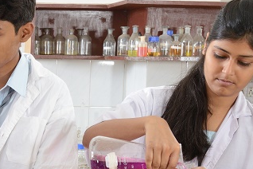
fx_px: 822
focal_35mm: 117
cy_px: 161
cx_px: -78
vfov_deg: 11.6
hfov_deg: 16.5
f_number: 8
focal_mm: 38
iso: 400
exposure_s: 1/250
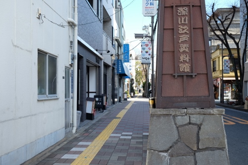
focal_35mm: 36
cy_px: 82
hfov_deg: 53.1
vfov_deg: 36.8
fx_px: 248
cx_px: 124
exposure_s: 1/170
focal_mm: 24.3
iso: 200
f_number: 5
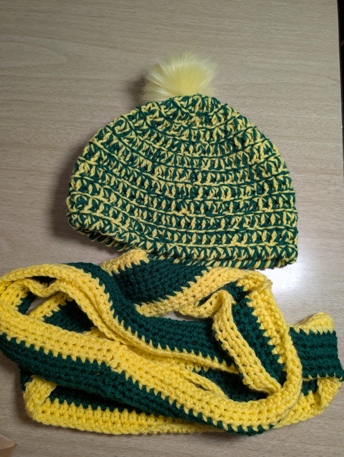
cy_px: 228
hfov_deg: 56.9
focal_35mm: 24
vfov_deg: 71.5
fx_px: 317
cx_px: 172
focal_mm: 6.9
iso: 290
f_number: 1.68
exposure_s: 1/60
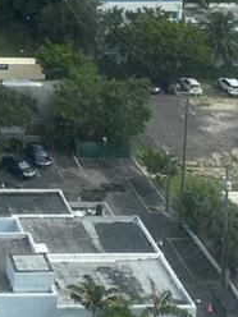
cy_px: -151
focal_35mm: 126
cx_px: -200
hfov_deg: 10.9
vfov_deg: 14.6
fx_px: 1155
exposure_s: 1/4115
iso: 32
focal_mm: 4.25
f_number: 1.8
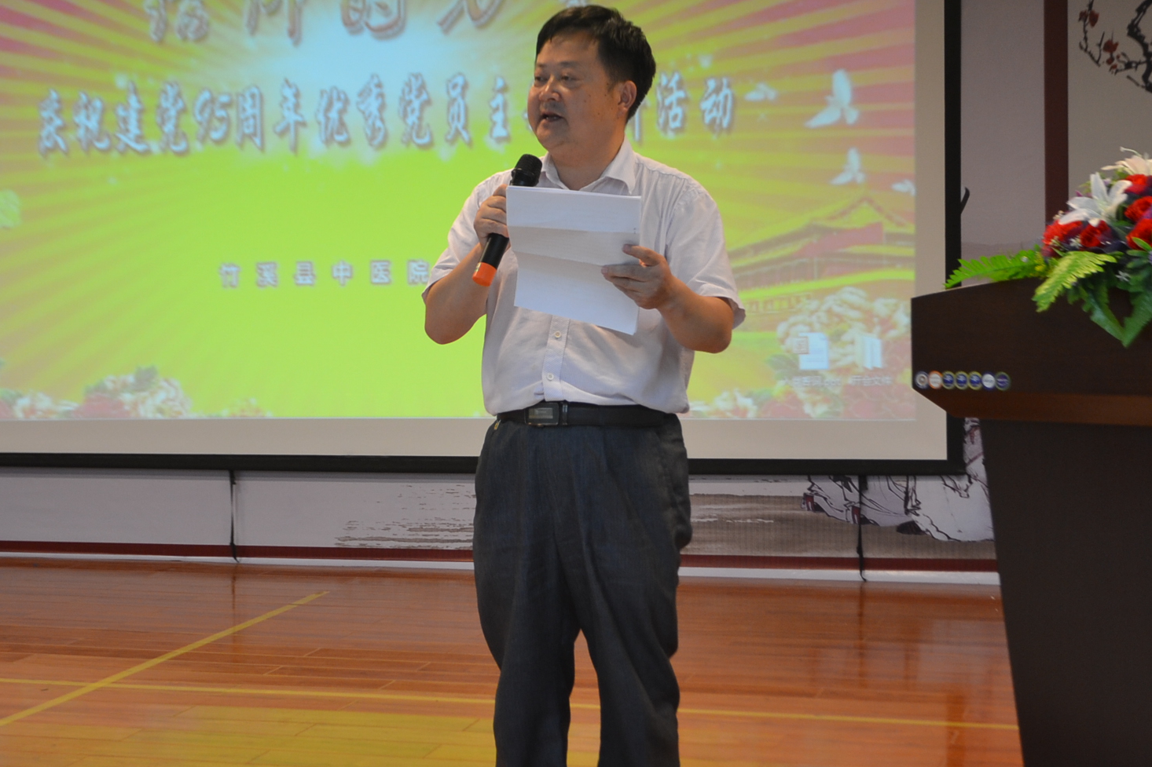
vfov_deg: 20.6
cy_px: 394
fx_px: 2112
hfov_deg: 30.5
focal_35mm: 66
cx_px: 575
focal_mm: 28
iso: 400
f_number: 4
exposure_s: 1/30
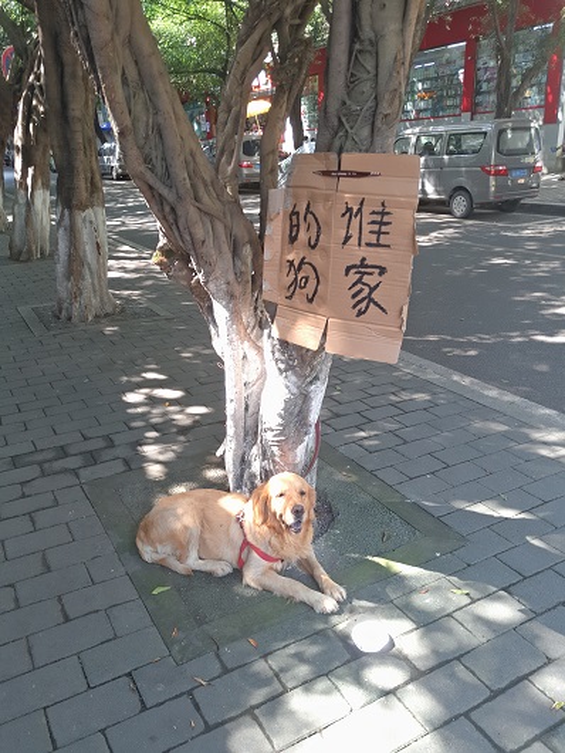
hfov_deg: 45.5
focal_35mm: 31
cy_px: 376
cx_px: 282
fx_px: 674
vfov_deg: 58.3
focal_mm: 4.73
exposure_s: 1/33
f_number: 2.2
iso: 50
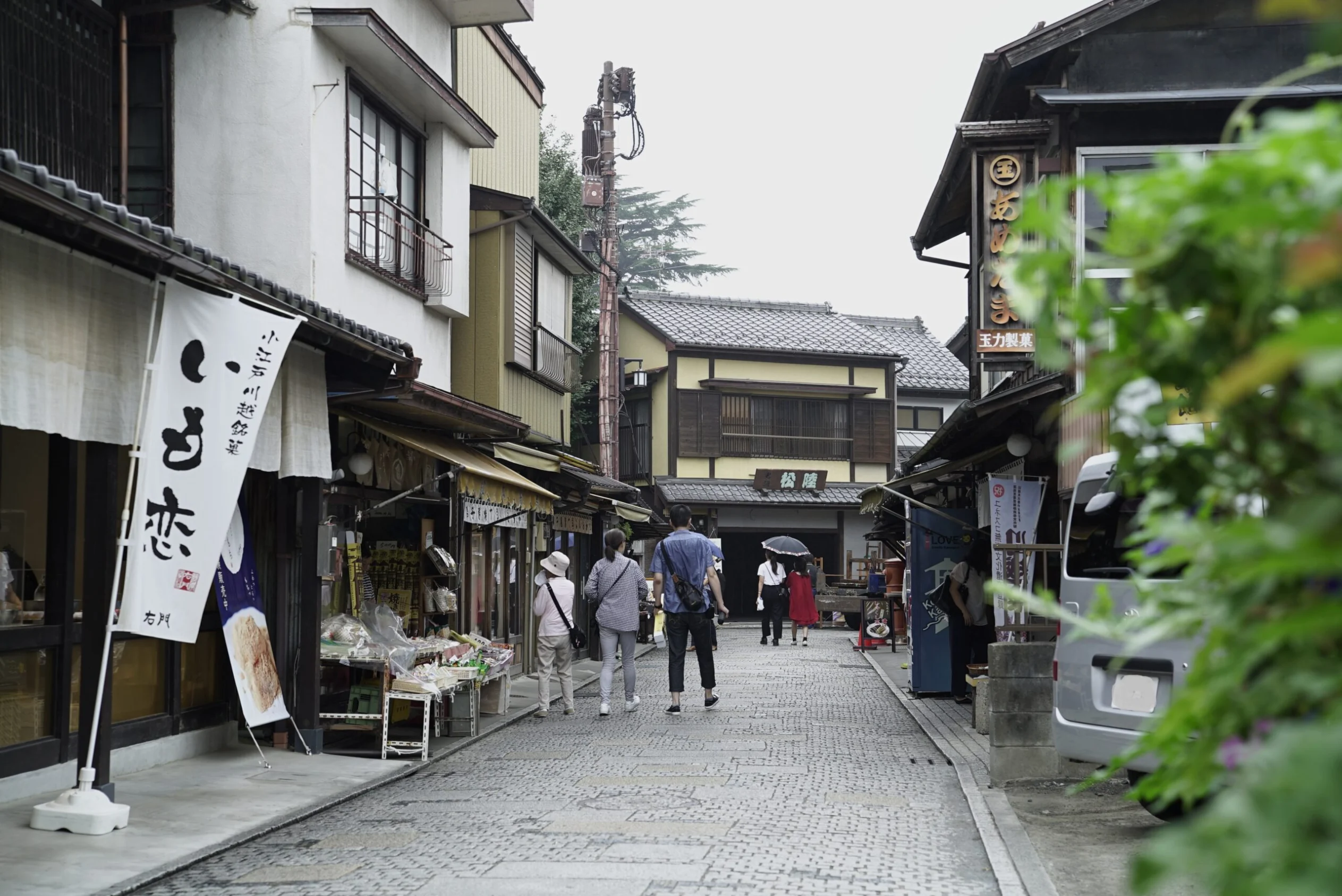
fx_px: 1939
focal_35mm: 52
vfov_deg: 26.0
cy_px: 448
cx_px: 671
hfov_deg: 38.2
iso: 100
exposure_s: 1/160
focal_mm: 52
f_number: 3.5
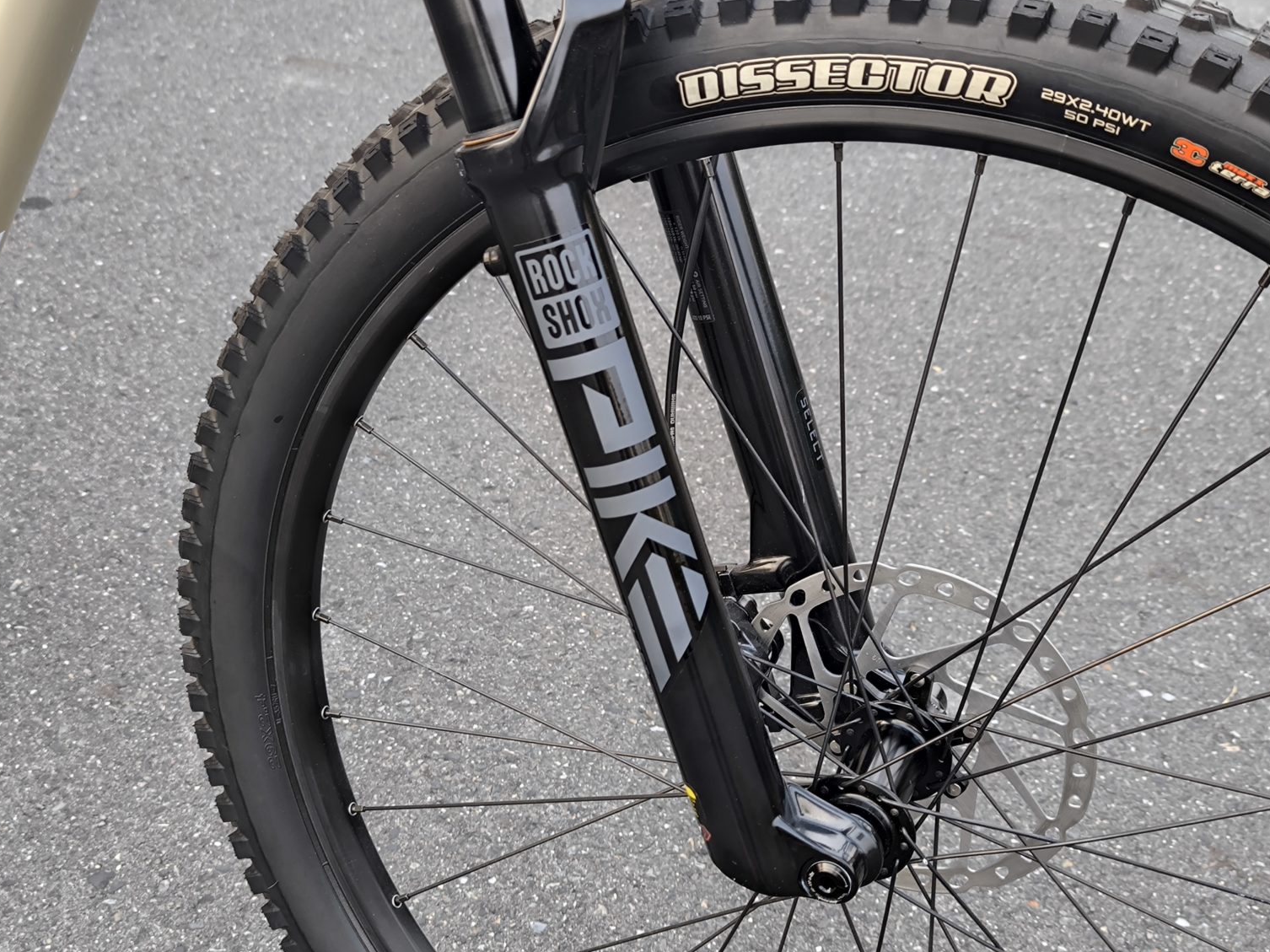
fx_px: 1871
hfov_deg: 37.5
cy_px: 481
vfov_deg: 28.6
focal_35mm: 51
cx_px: 635
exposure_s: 1/100
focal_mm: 6.92
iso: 125
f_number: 1.9
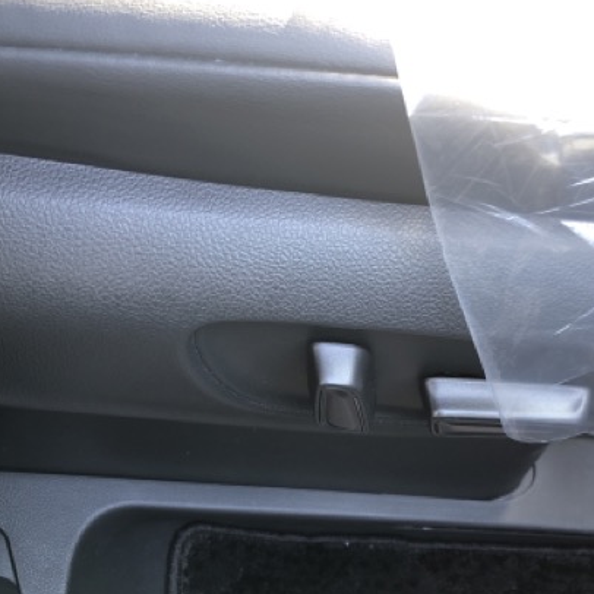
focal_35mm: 39
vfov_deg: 42.8
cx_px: 272
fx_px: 757
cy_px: 274
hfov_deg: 42.8
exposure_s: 1/15
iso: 40
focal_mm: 3.99
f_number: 1.8
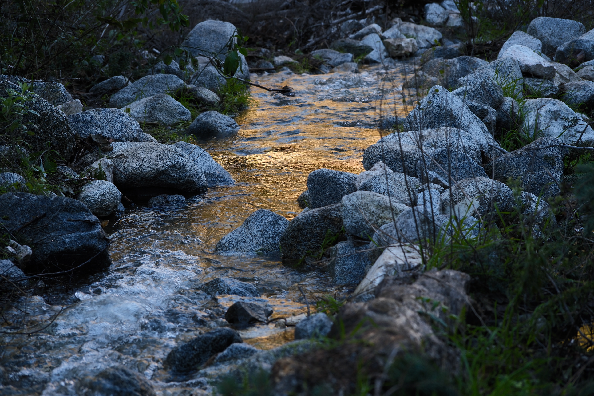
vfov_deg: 12.6
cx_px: 297
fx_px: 1798
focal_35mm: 109
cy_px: 198
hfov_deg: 18.8
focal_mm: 72.7
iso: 320
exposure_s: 1/105
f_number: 5
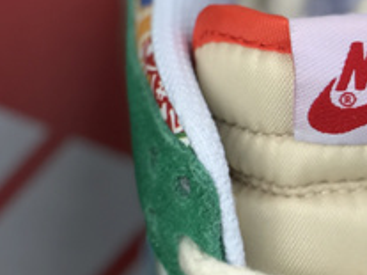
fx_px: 2162
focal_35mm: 204
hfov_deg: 9.6
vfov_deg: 7.3
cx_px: 18
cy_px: 61
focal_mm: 6.6
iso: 20
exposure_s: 1/273
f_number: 2.8
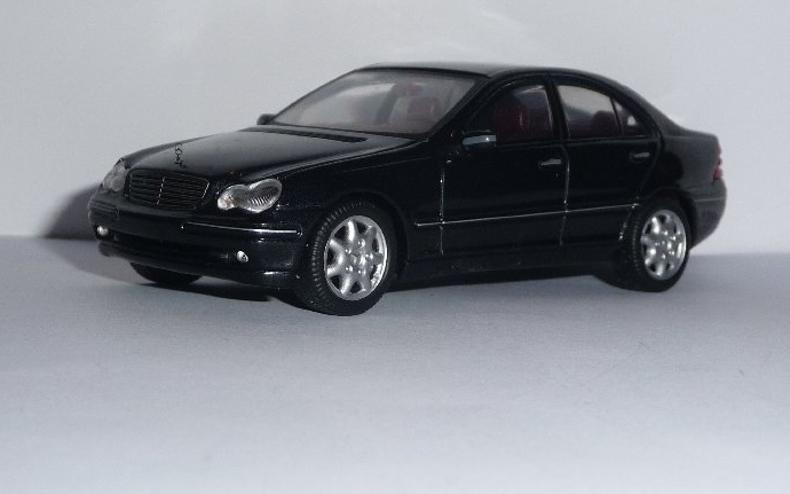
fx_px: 1614
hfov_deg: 27.5
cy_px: 203
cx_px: 379
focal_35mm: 75
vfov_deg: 17.4
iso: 100
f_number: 4.1
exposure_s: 1/30
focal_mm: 7.6
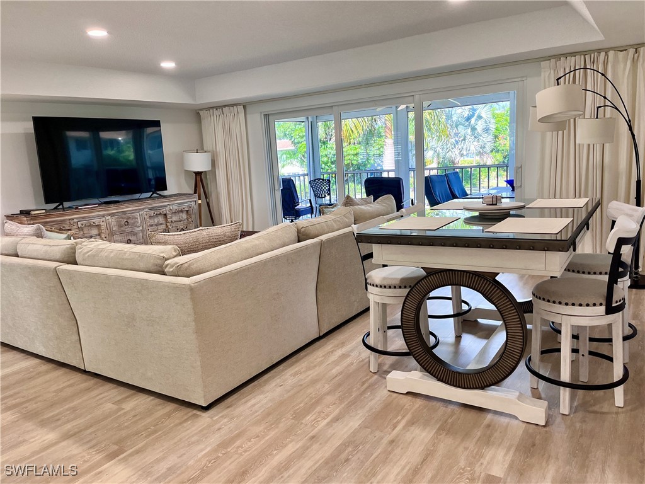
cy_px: 242
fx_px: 484
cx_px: 322
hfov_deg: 67.3
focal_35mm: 26
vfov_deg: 53.1
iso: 125
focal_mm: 5.1
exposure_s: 1/120
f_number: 1.6
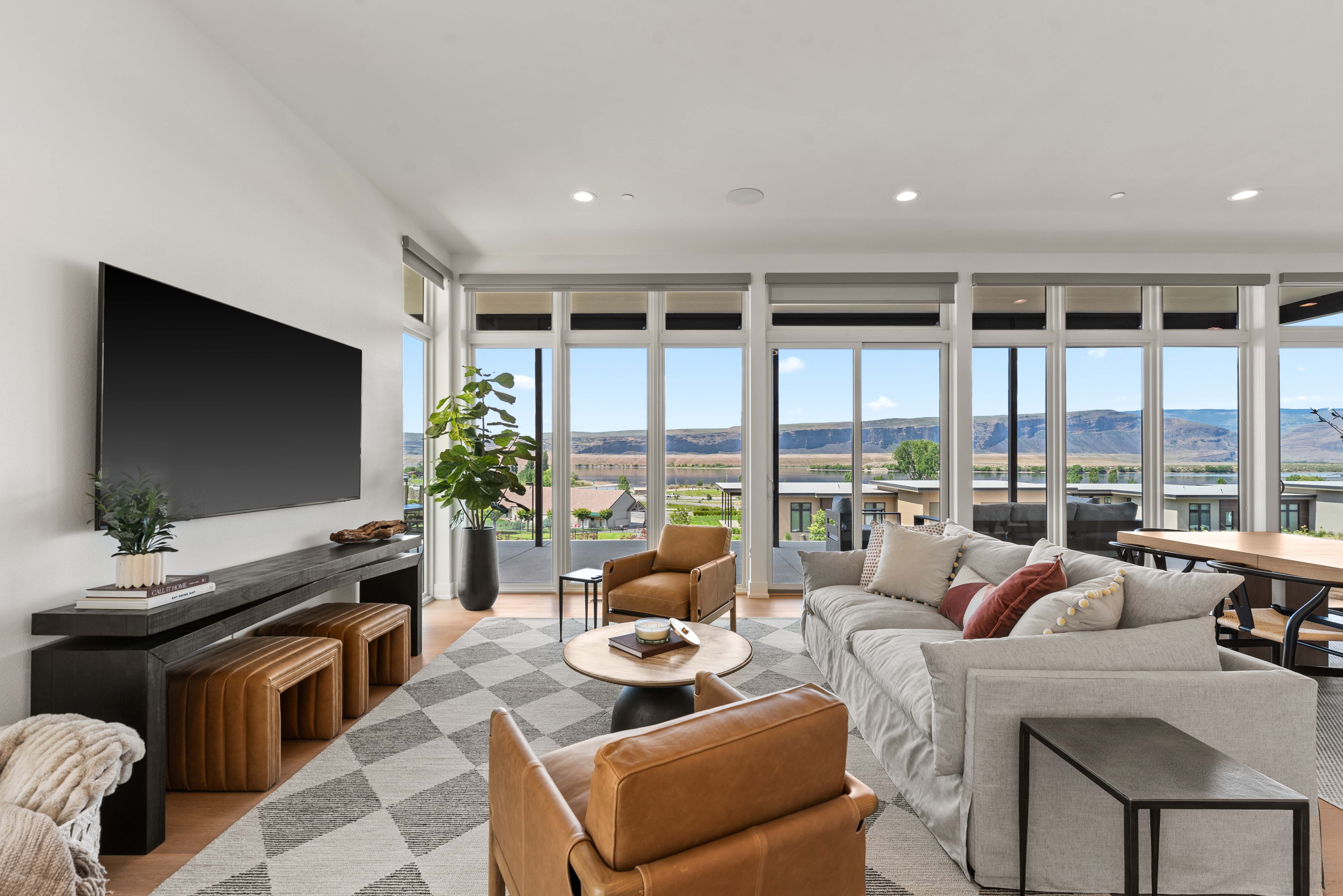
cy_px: 448
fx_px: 560
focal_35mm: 15
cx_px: 672
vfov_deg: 77.4
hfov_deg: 100.4
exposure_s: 1/20
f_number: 8
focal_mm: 15
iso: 200
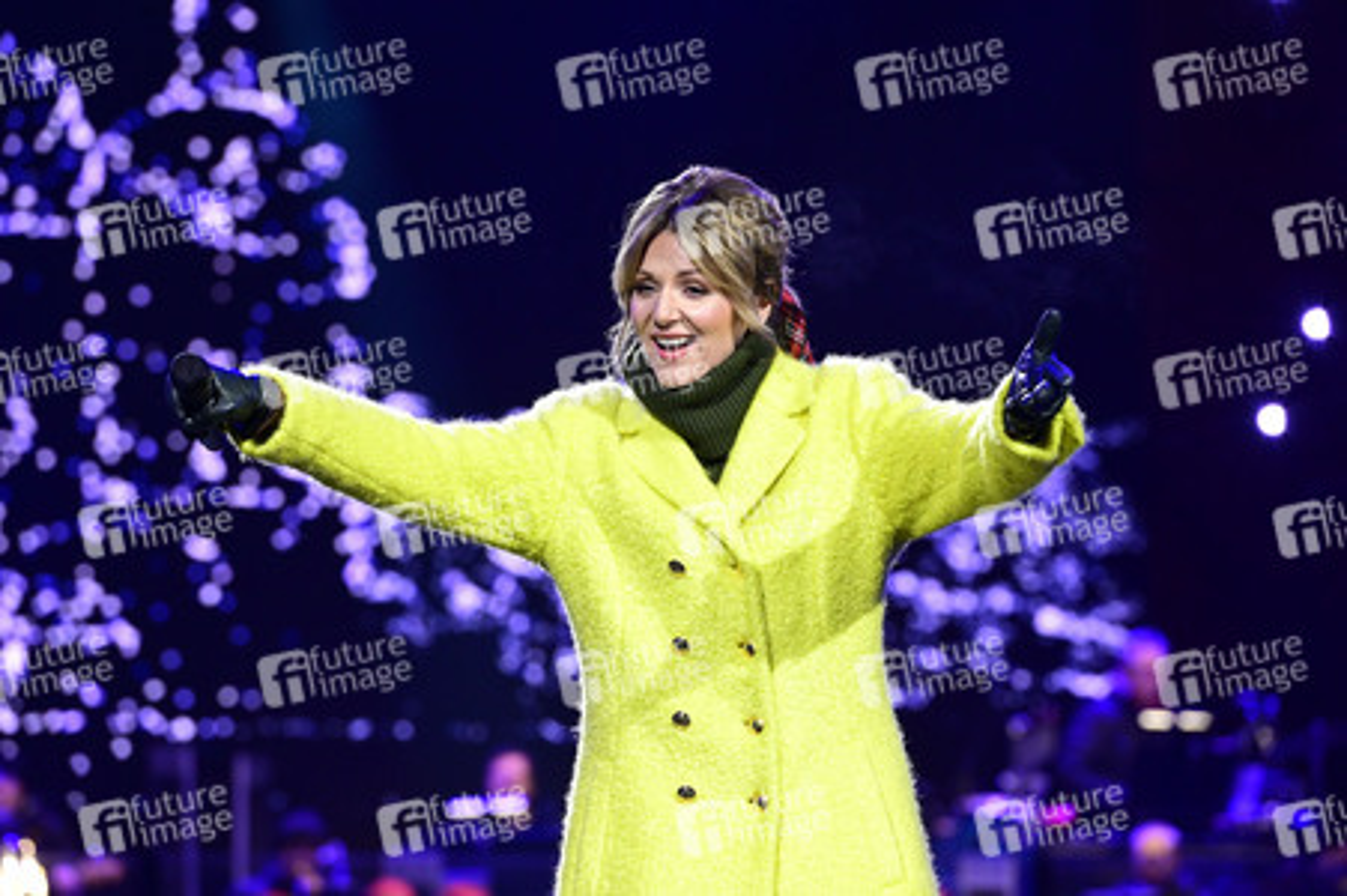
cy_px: 448
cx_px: 674
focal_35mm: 185
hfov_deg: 11.1
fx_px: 6917
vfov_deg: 7.4
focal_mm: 185
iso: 6400
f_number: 5.6
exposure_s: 1/320
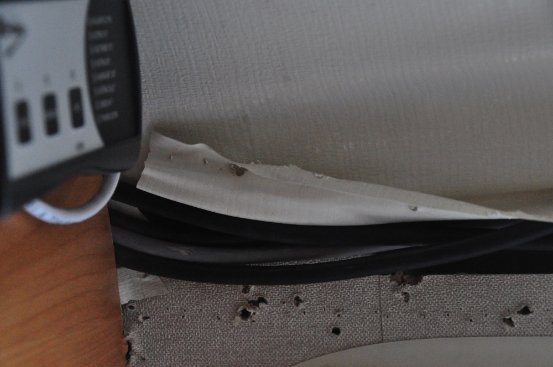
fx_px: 1956
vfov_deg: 10.7
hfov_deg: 16.1
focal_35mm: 128
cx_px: 276
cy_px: 184
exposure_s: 1/40
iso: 3200
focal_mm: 85
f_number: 5.3
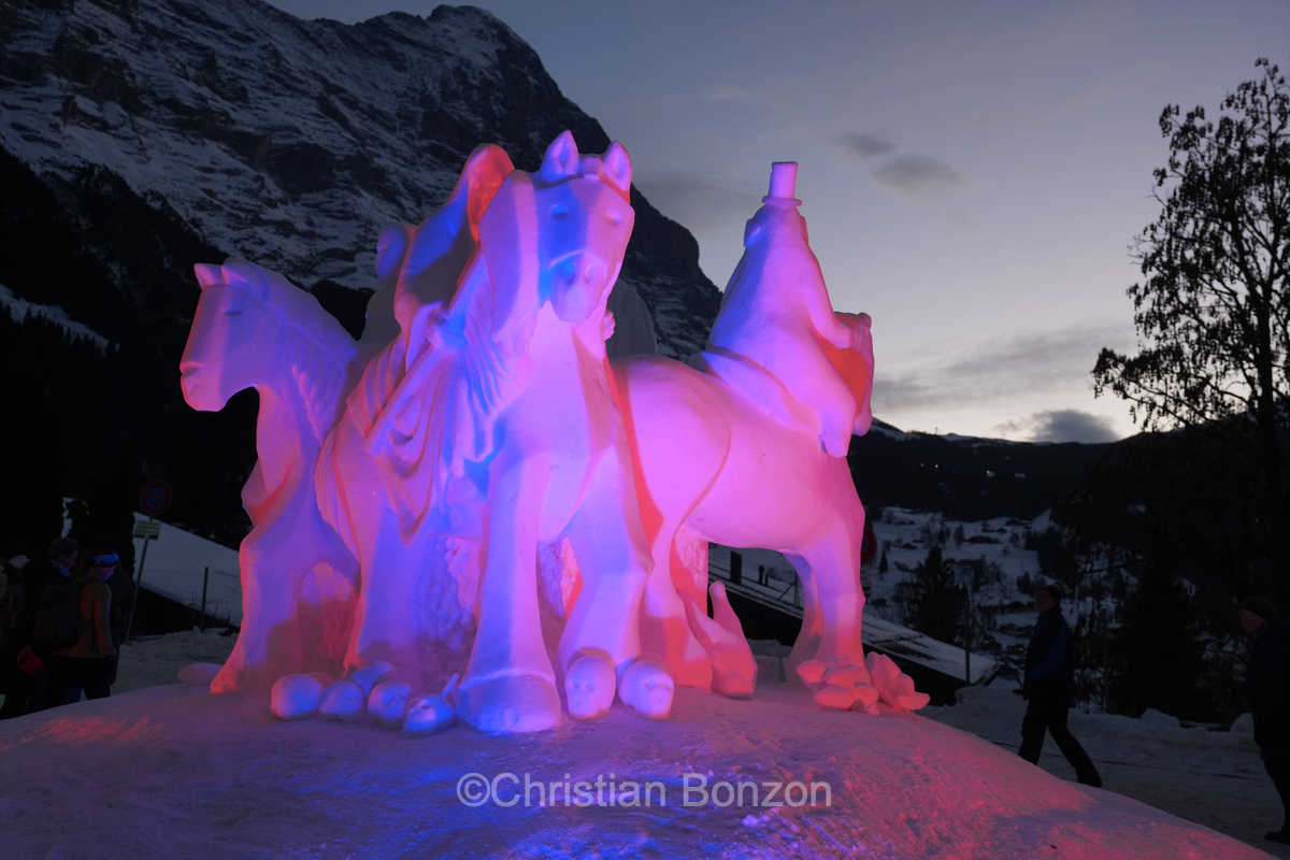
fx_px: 1182
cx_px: 645
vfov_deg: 40.0
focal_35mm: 33
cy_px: 430
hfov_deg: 57.2
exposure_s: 1/125
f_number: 4
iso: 800
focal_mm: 33
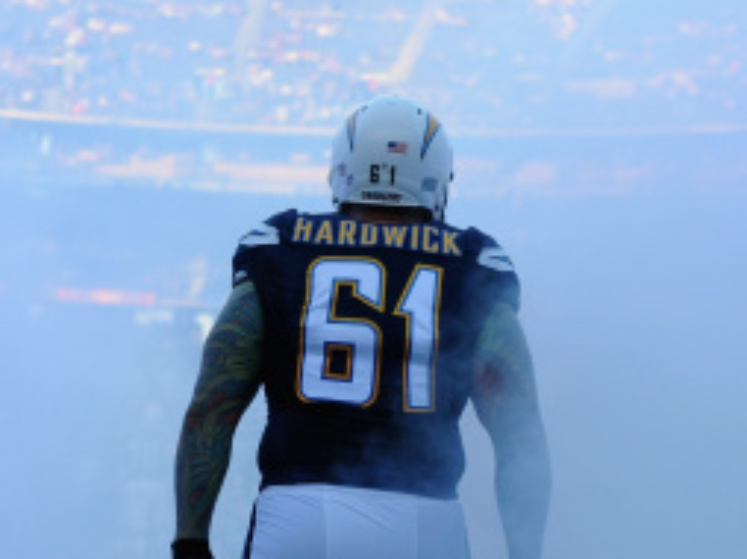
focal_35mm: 117
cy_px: 525
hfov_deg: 16.8
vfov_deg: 12.5
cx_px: 376
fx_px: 2522
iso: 2000
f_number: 3.2
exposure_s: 1/3200
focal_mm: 52
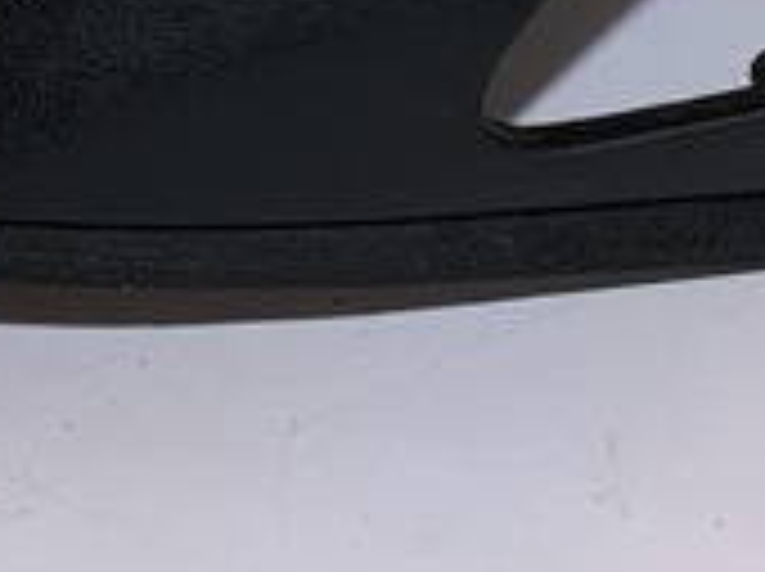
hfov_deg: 16.8
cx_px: 504
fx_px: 2582
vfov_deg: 11.6
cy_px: -502
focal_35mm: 117
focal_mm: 4.25
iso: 64
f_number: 1.8
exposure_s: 1/121
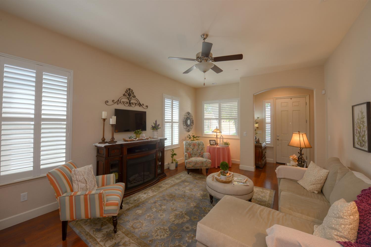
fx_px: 144
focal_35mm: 14
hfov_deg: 104.3
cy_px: 124
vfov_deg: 81.2
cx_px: 186
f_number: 10
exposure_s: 1/13
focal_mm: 14
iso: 400
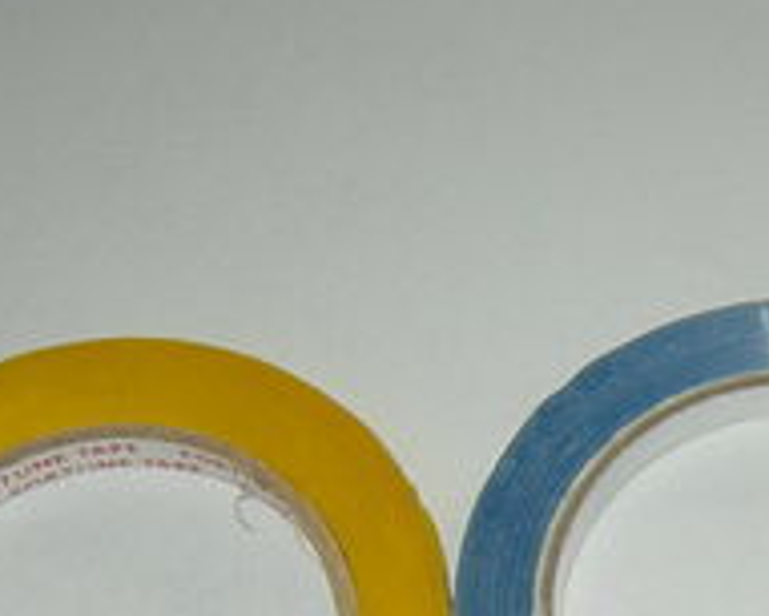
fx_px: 3142
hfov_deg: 13.7
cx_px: 773
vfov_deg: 10.8
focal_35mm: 138
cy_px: 916
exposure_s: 1/60.1
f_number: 2.7
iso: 64
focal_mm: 7.5
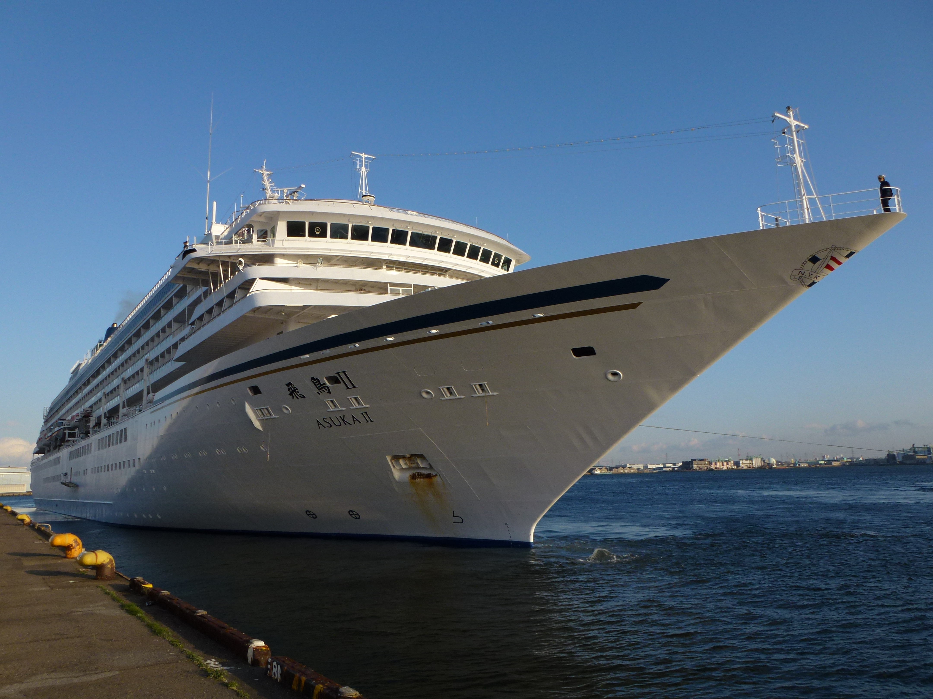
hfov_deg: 67.3
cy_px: 350
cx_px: 466
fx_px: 701
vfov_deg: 53.1
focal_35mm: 26
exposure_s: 1/800
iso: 100
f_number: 4
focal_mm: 4.7
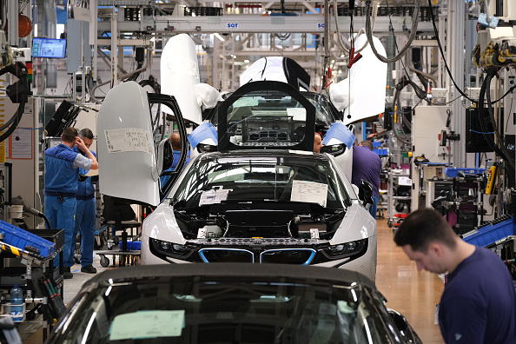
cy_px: 172
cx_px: 258
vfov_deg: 10.9
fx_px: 1806
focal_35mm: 126
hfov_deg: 16.3
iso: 1600
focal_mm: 83.8
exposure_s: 1/200
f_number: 4
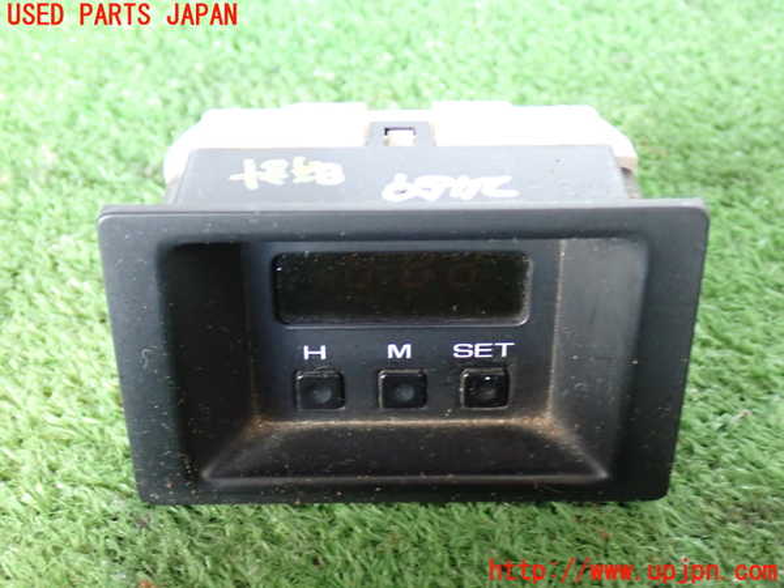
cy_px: 294
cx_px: 392
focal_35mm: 54
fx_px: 1223
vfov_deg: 27.0
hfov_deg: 35.5
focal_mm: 9.65
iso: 800
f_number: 3.3
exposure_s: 1/13
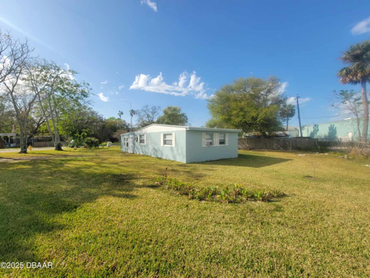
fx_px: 139
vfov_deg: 89.9
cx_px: 185
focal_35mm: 13
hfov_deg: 106.2
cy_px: 139
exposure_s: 1/1521
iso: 50
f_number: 2.2
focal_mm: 2.2
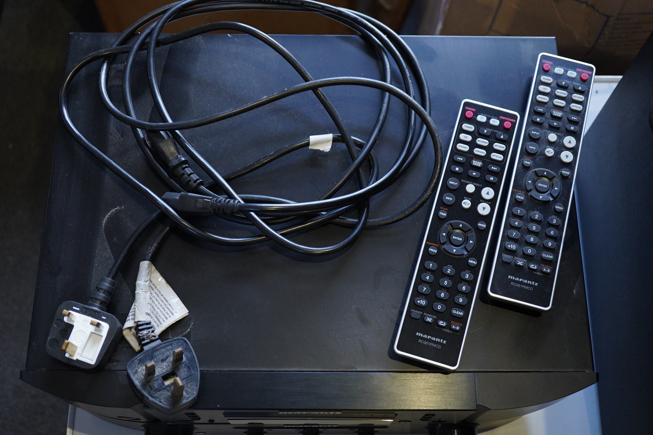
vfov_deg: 29.9
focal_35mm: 45
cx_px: 326
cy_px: 218
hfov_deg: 43.6
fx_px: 816
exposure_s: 1/320
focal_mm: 30
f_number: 3.5
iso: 2500
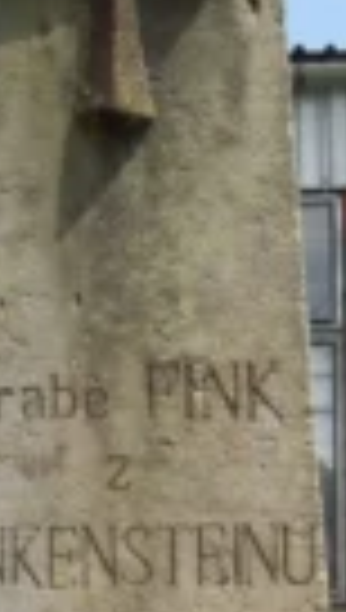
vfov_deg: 15.5
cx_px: 180
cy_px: 644
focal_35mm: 135
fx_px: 2191
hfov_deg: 9.0
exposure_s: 1/640
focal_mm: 8.7
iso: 400
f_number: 8
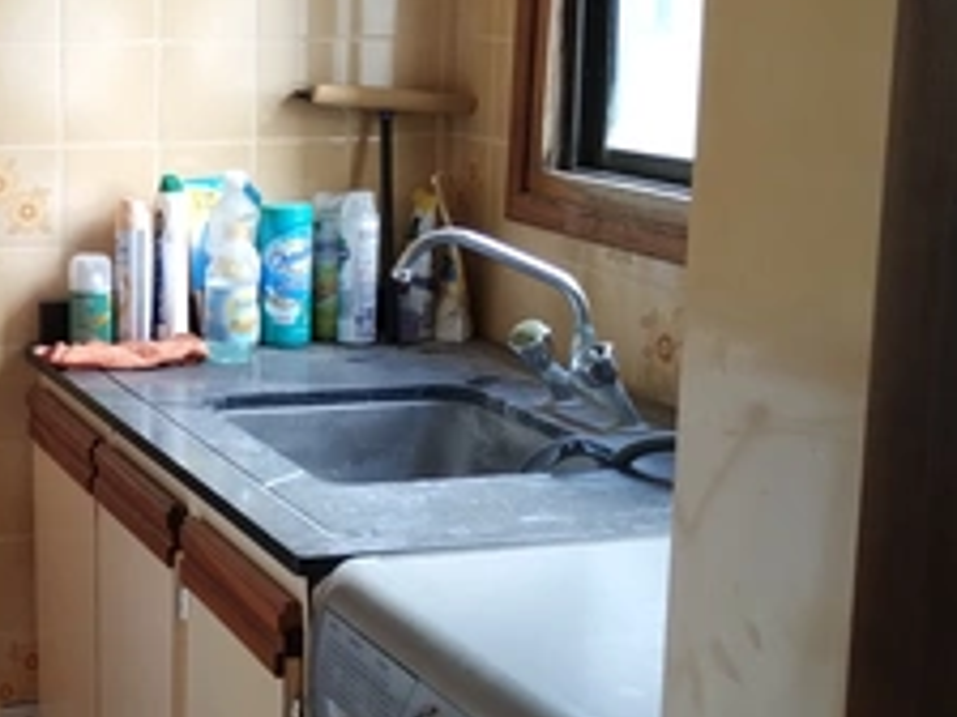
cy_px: 380
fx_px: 1521
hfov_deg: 32.4
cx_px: 21
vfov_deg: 26.6
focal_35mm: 55
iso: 528
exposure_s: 1/33
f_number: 1.8
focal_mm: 4.27
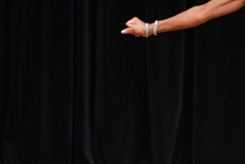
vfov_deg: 1.6
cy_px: 50
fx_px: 5750
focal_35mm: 845
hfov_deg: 2.4
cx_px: 326
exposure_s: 1/400
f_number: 5.6
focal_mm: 190
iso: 4000
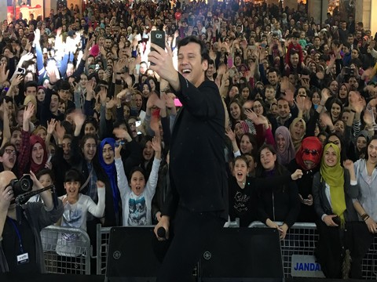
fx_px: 425
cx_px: 188
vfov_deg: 36.8
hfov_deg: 47.9
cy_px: 141
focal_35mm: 39
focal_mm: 4.15
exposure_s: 1/17
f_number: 2.2
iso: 80
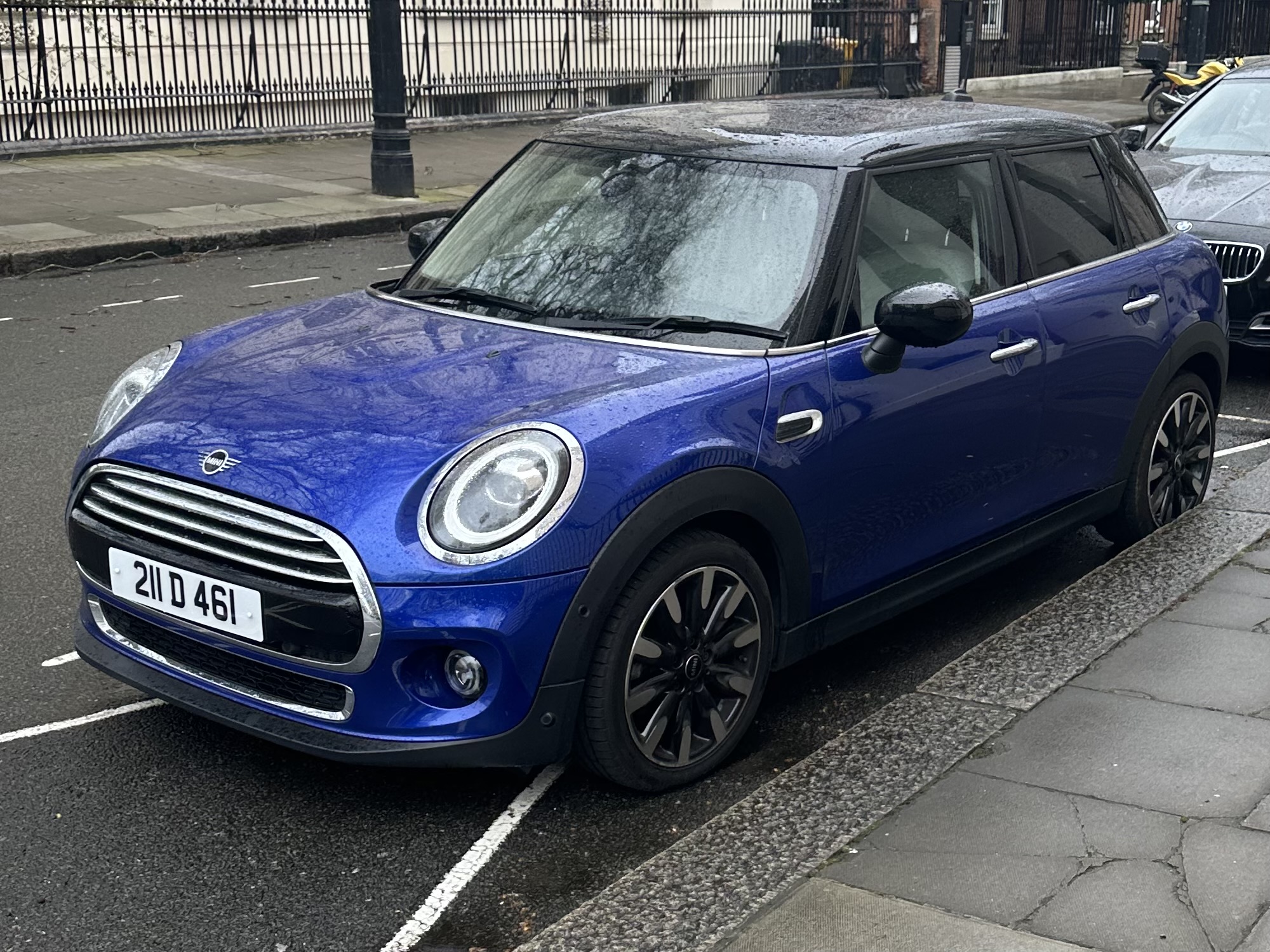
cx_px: 635
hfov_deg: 71.6
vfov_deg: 56.8
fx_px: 881
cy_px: 476
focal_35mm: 24
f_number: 1.78
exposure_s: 1/699
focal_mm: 6.86
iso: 80
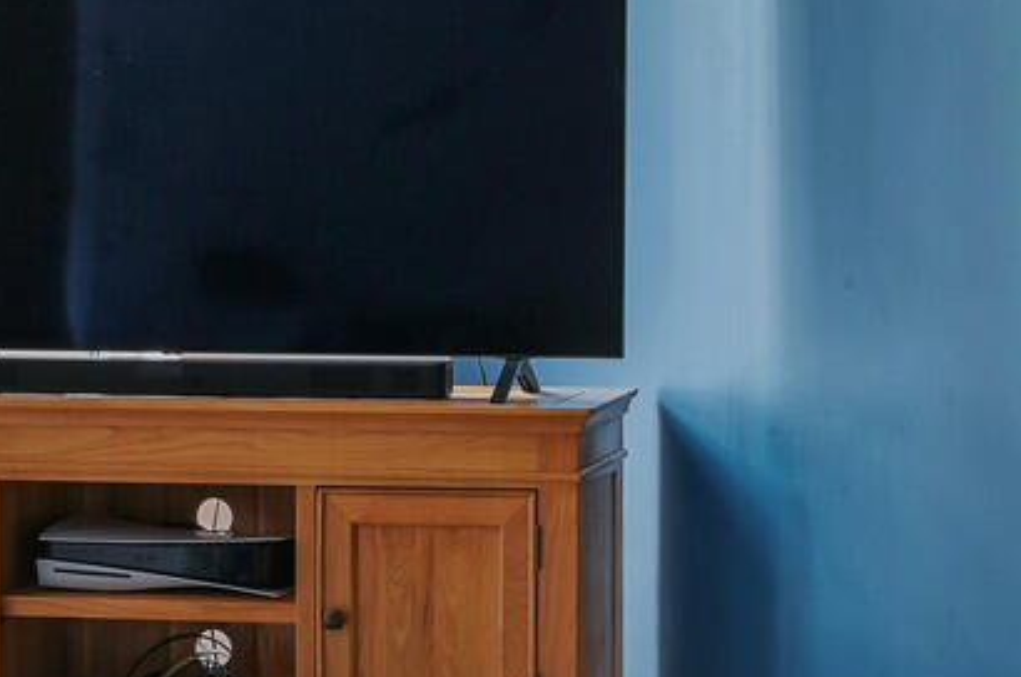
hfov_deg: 16.2
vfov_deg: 10.9
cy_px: 357
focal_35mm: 125
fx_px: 3540
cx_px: 904
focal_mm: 50
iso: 400
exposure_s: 10
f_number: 16
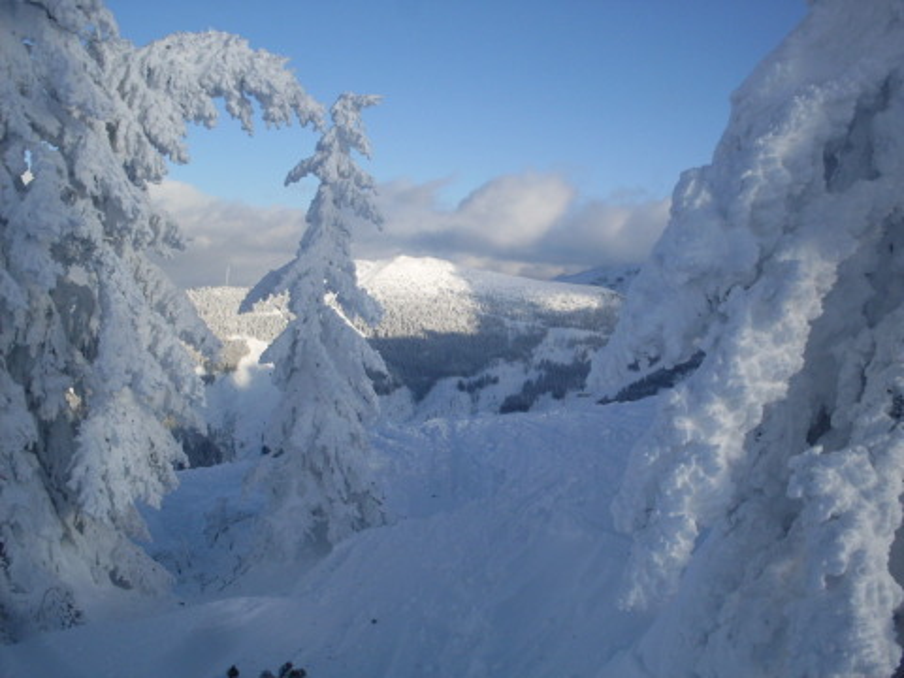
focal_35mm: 38
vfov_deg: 37.7
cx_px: 452
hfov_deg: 49.0
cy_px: 339
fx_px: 992
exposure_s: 1/350
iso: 80
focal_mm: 6.3
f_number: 8.4
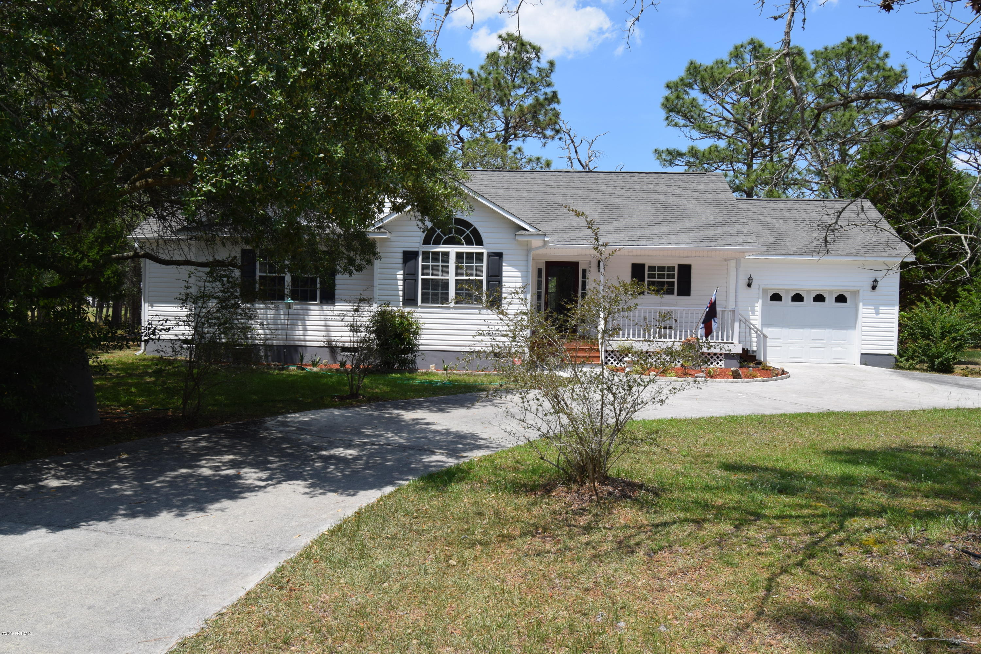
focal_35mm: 30
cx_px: 490
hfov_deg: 61.9
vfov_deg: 43.6
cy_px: 327
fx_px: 817
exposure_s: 1/320
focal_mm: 20
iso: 200
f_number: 9
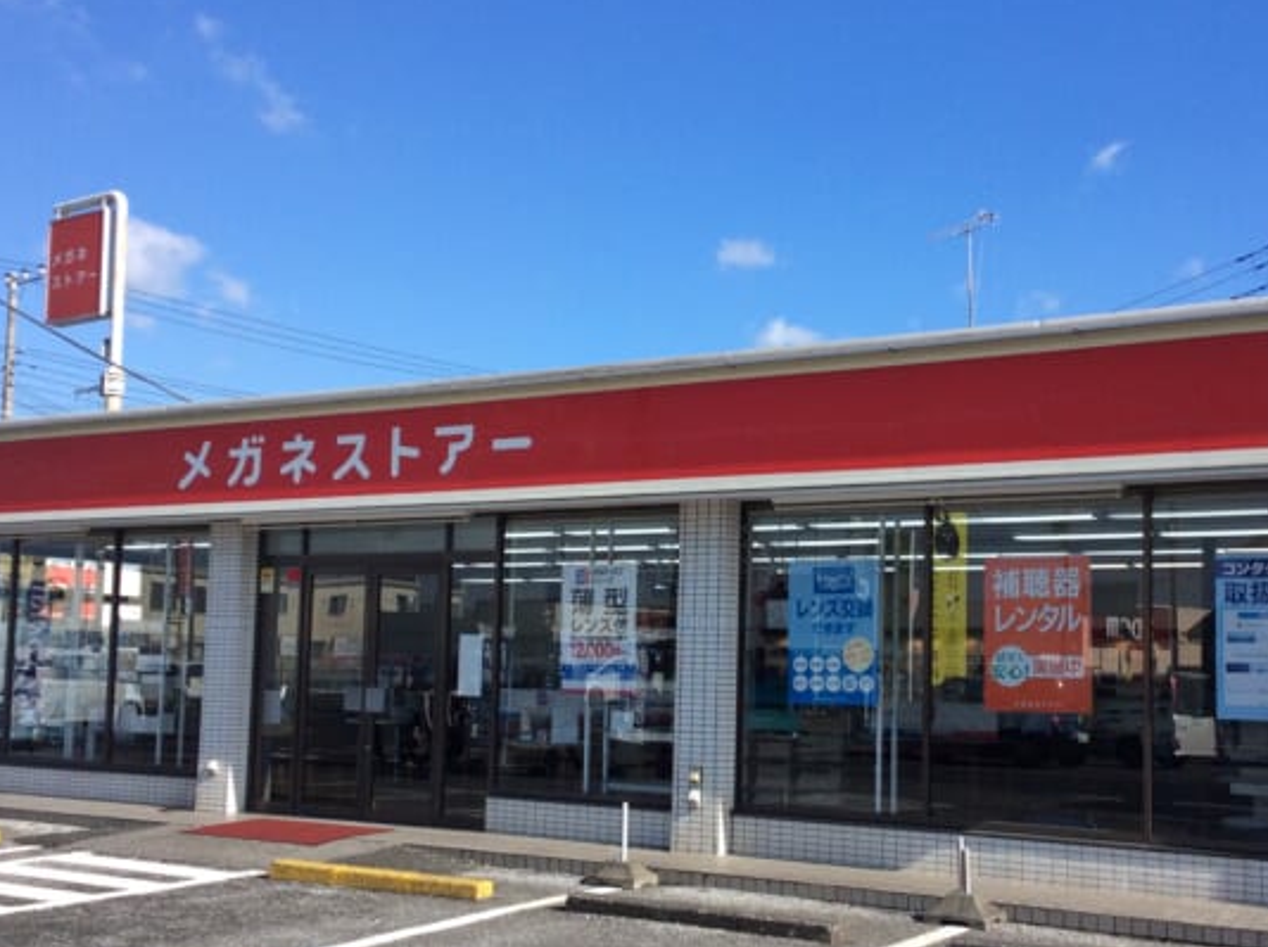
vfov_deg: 31.4
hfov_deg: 41.2
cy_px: 553
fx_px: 1683
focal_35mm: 46
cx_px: 698
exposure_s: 1/1100
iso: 32
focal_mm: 3.3
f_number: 2.4
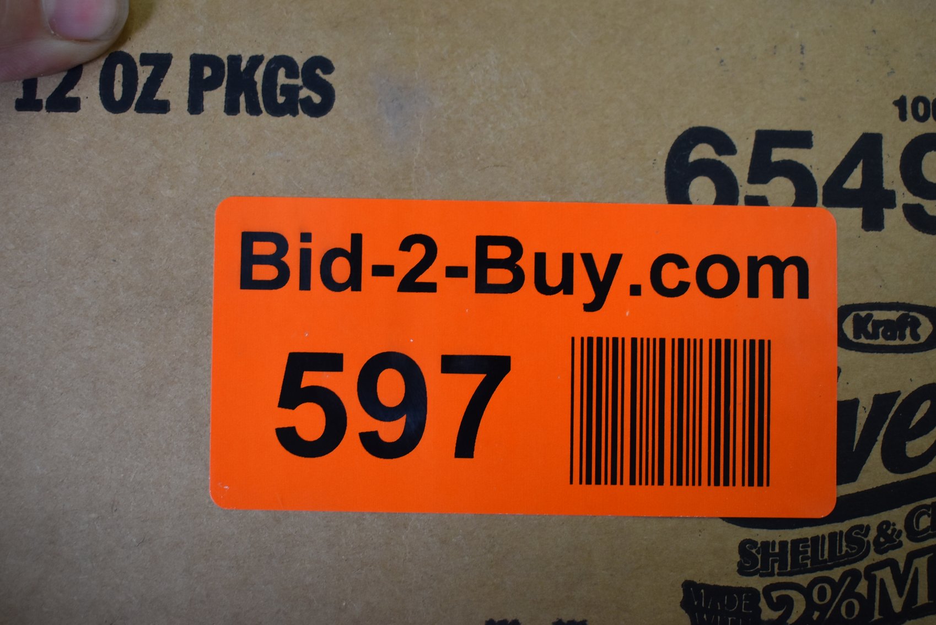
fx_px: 1249
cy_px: 312
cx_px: 468
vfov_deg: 28.1
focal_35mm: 48
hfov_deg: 41.1
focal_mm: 32
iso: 800
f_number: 4.5
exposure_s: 1/125
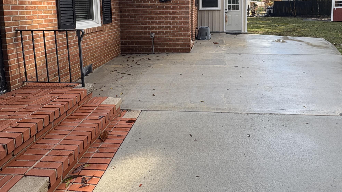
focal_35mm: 23
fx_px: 209
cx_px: 193
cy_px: 24
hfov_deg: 78.3
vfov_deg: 45.5
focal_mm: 2.22
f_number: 2.2
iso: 64
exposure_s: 1/470
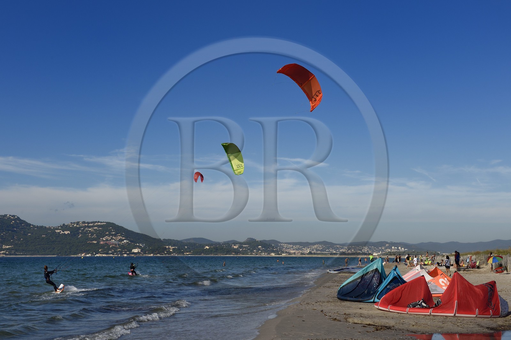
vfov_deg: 28.1
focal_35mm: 48
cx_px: 256
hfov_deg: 41.1
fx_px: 681
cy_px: 170
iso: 200
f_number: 11
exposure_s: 1/500
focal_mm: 48
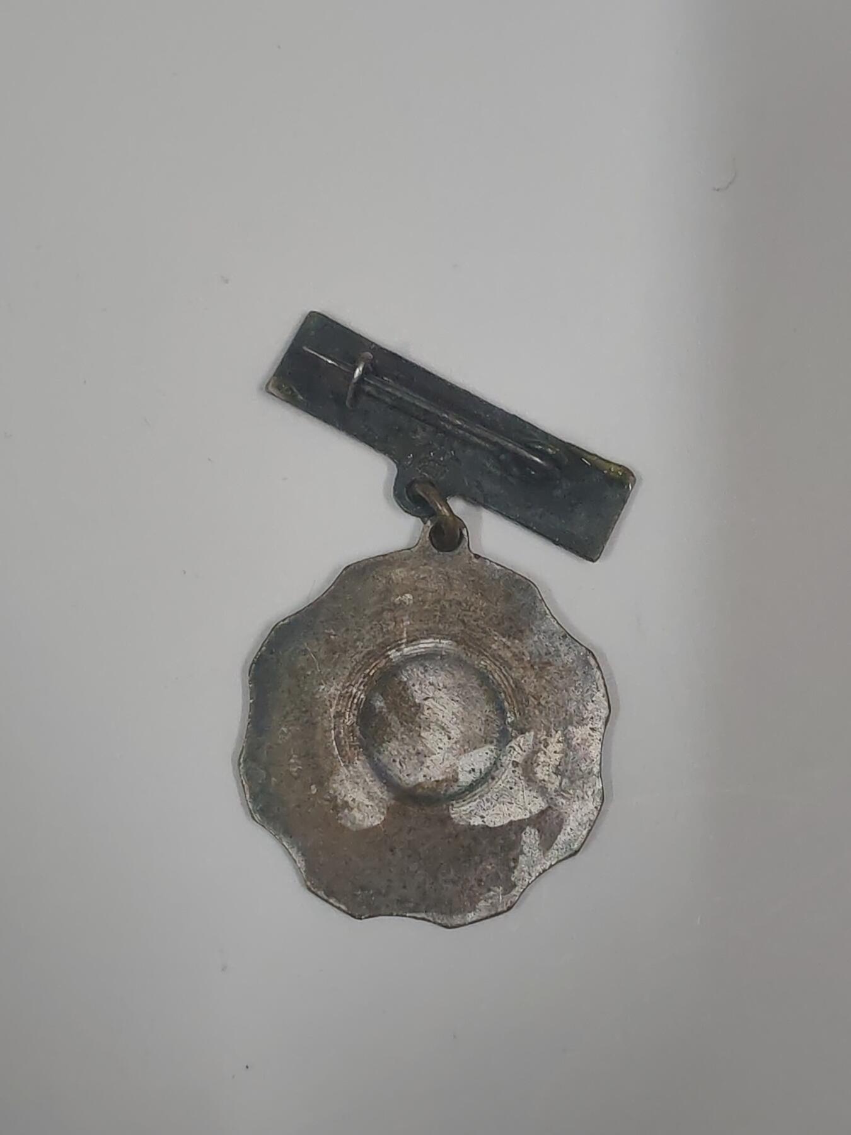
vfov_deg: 28.6
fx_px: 2229
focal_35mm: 68
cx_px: 426
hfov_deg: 21.6
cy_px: 568
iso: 640
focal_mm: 5.52
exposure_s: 1/50
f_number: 1.95
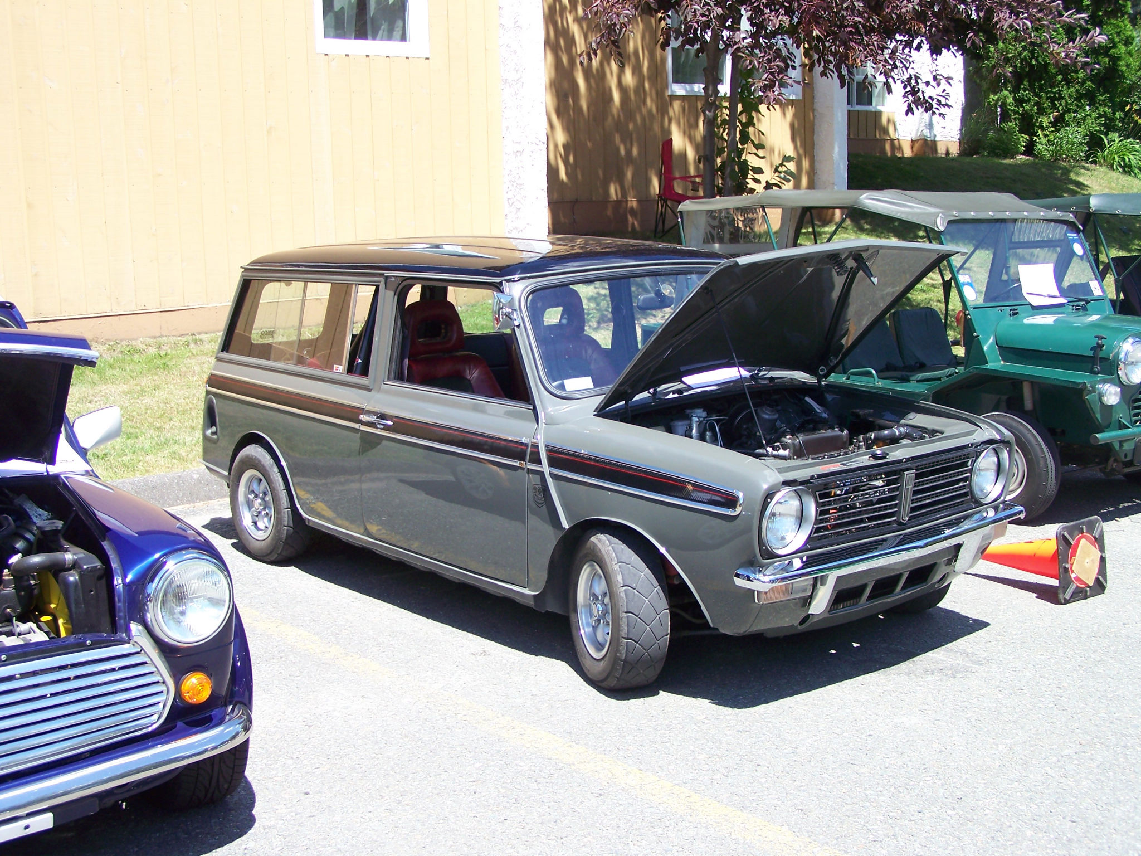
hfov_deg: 39.7
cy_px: 428
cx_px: 570
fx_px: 1582
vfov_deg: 30.3
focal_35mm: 48
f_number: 3
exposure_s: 1/320
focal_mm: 8
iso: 64
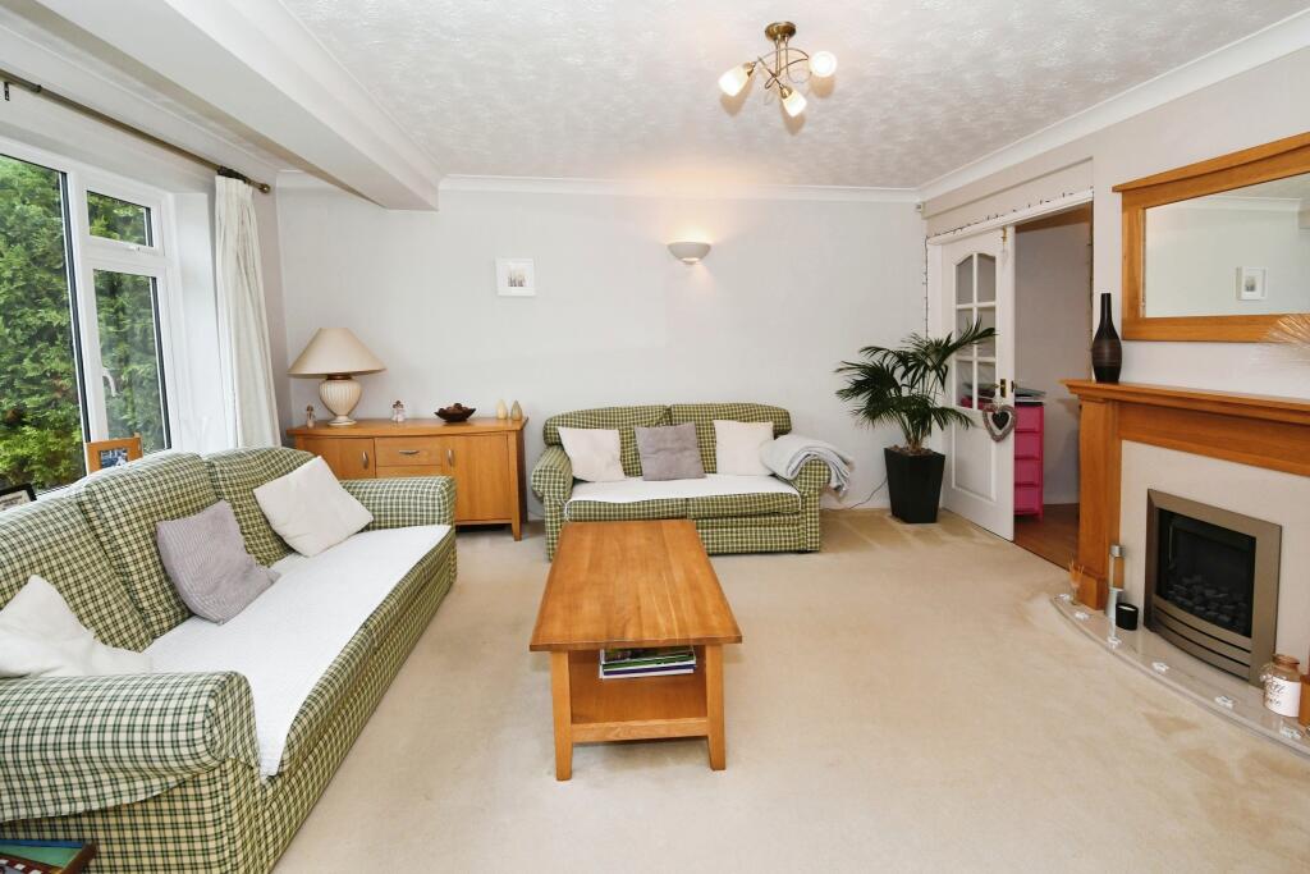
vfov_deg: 77.3
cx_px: 655
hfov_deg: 100.4
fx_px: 546
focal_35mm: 15
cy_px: 437
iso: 800
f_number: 7.1
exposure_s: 1/60
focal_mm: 10
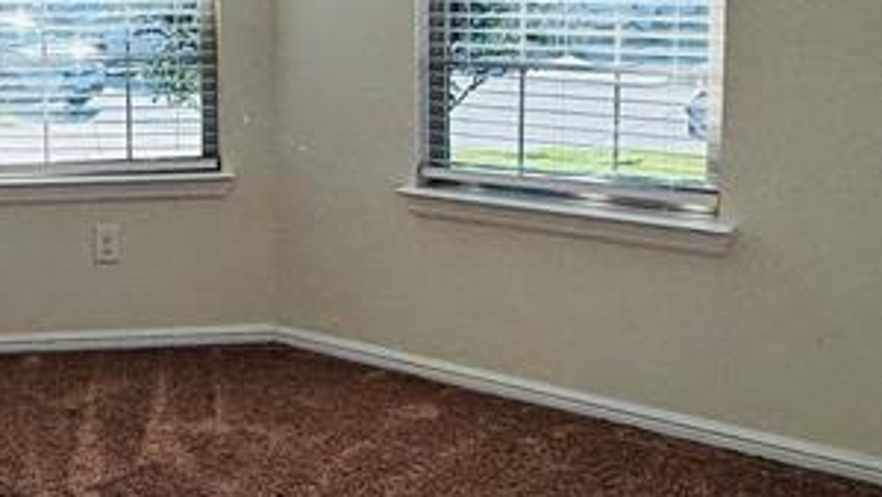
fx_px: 1217
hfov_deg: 38.3
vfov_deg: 22.7
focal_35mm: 52
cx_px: 173
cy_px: 79
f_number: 2.2
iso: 64
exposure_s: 1/421
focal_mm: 2.22
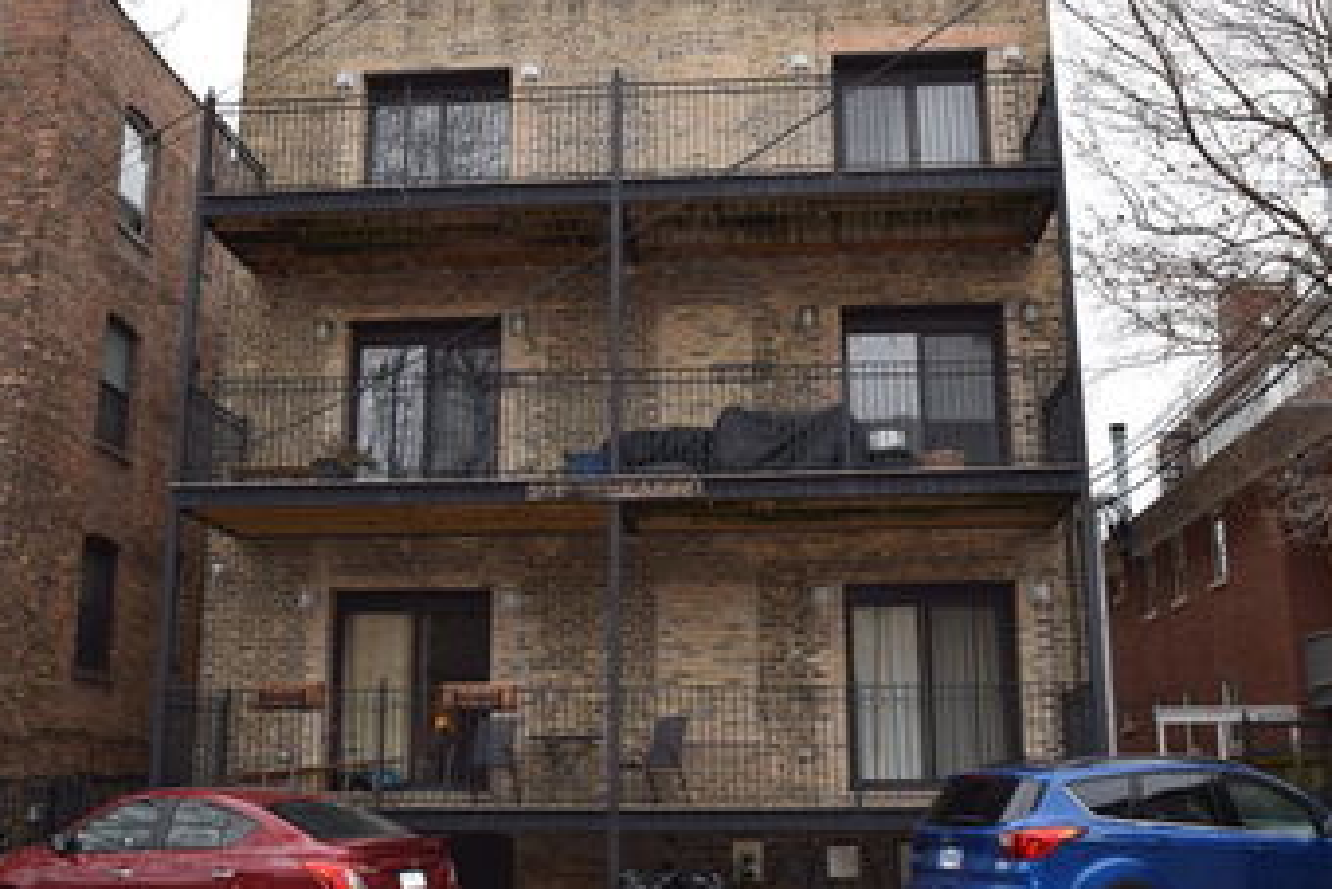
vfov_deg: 35.1
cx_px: 648
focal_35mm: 38
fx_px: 1407
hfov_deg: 50.7
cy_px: 431
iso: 220
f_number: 5.6
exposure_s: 1/125
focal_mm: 18
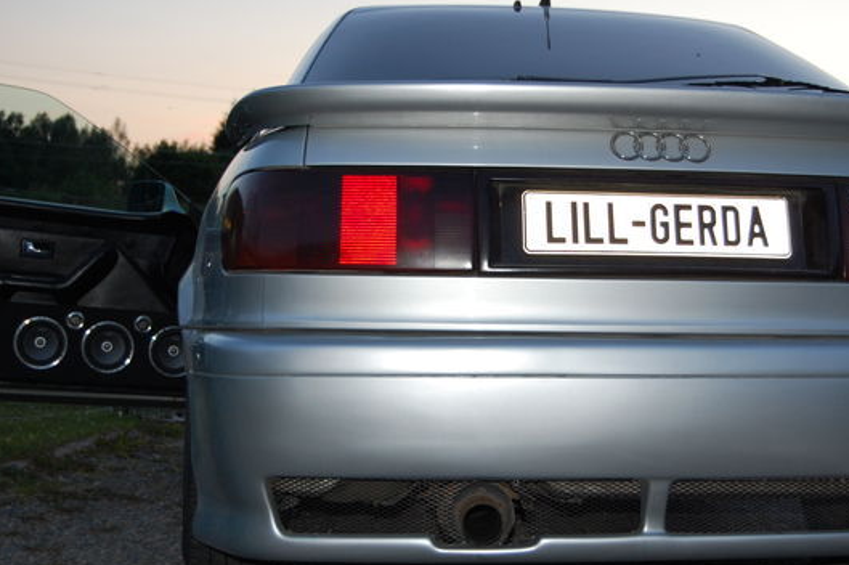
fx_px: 1626
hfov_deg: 29.2
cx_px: 499
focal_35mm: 69
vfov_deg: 19.7
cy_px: 311
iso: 400
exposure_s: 1/60
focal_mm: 38
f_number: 5
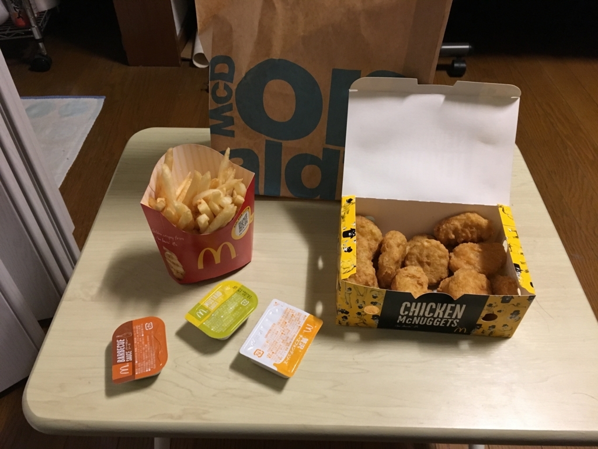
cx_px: 299
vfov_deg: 48.2
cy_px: 224
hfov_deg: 61.7
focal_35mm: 29
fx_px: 501
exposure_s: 1/17
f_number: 2.2
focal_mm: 4.15
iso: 400
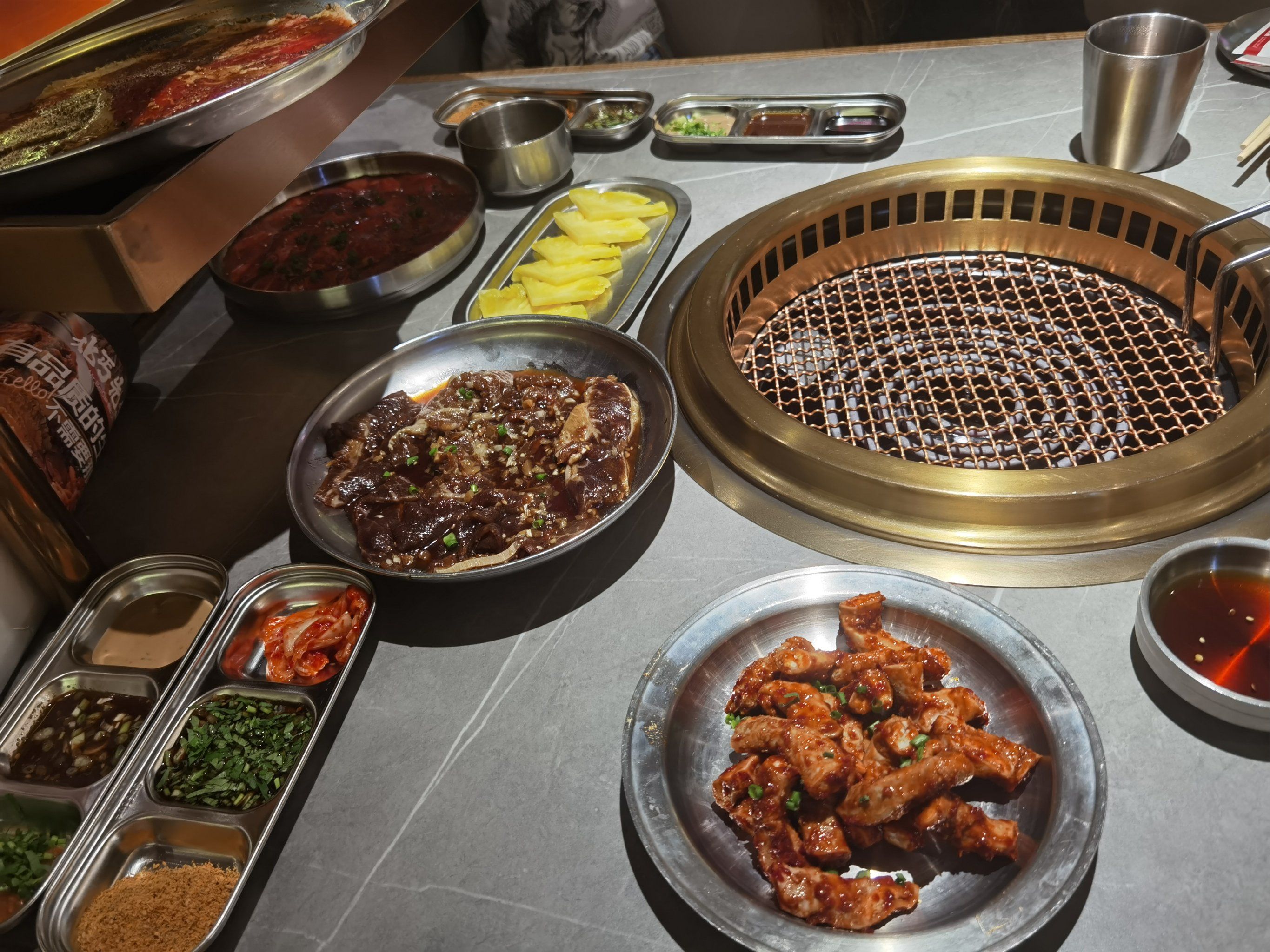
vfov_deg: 51.4
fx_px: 991
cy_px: 476
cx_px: 635
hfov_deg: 65.3
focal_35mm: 27
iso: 50
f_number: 1.9
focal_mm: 6.71
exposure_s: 1/64.5
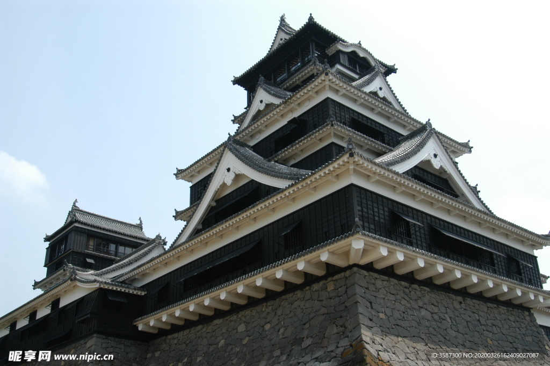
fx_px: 550
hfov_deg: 53.2
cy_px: 183
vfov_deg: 36.8
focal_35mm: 36
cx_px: 275
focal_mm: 24
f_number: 6.3
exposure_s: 1/640
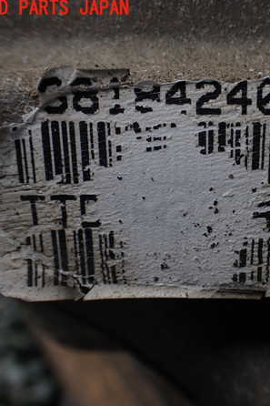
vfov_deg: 46.4
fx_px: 473
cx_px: 236
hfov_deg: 30.6
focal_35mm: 42
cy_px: 202
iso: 100
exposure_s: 1/200
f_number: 3.2
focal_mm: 5.4
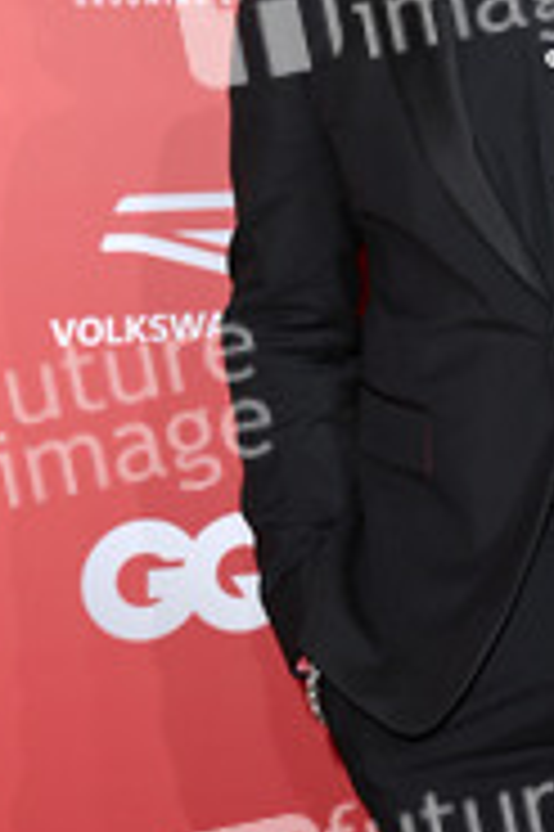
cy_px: 207
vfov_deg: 15.2
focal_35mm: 134
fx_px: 3099
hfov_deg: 10.1
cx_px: 531
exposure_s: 1/250
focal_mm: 62
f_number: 5.6
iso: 800
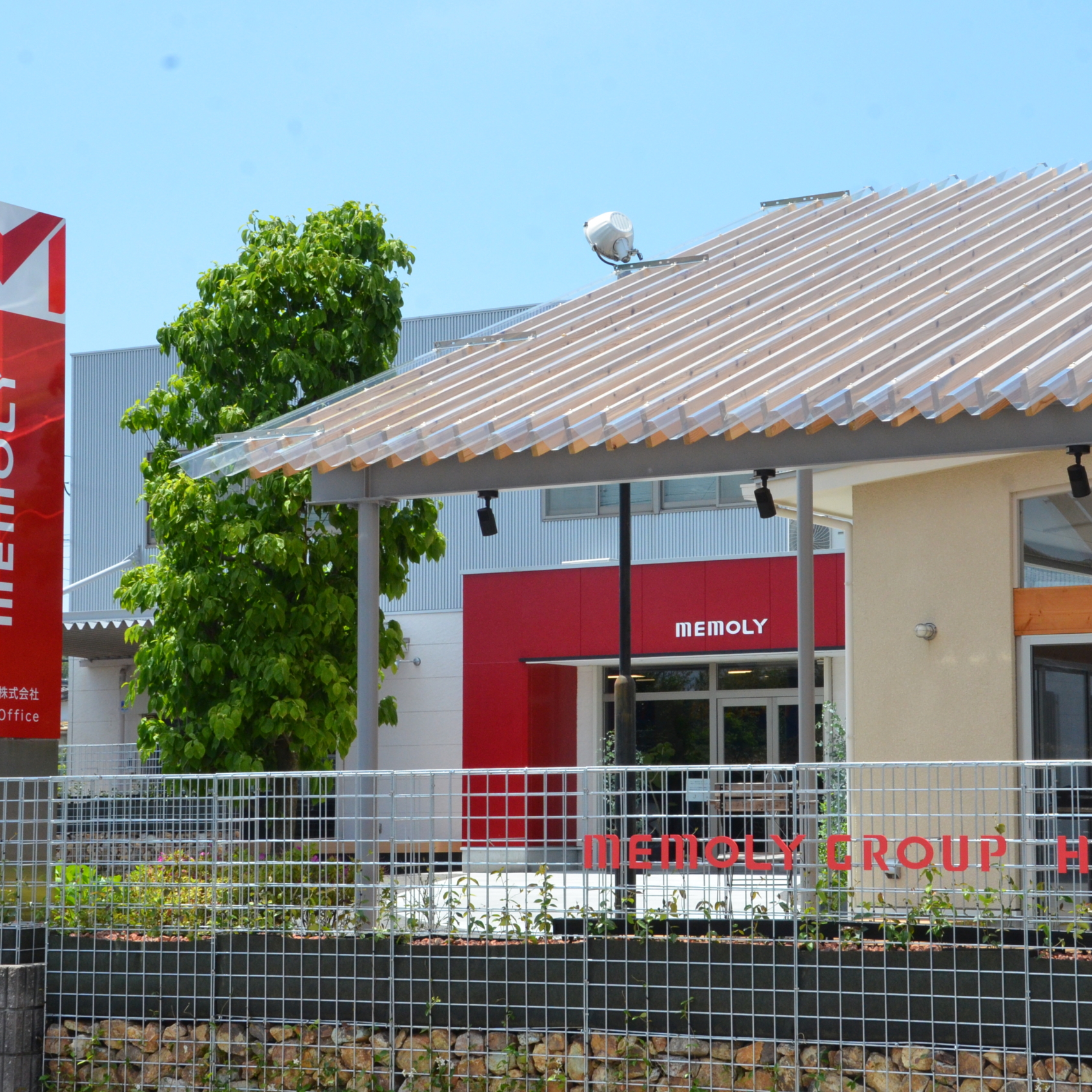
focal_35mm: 77
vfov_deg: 22.5
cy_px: 545
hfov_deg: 22.4
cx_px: 654
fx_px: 2748
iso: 1000
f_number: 13
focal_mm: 40
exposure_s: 1/640
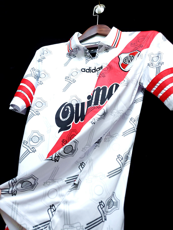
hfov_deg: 53.1
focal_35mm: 26
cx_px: 86
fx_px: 173
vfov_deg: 67.3
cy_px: 115
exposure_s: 1/20
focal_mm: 4.3
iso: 320
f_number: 1.5
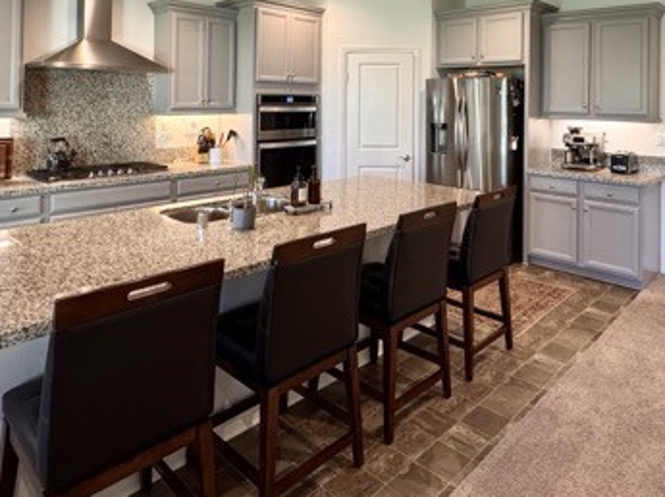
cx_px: 378
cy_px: 94
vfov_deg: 49.6
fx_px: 499
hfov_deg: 67.1
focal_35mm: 26
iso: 320
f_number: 2.2
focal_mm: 2.22
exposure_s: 1/120
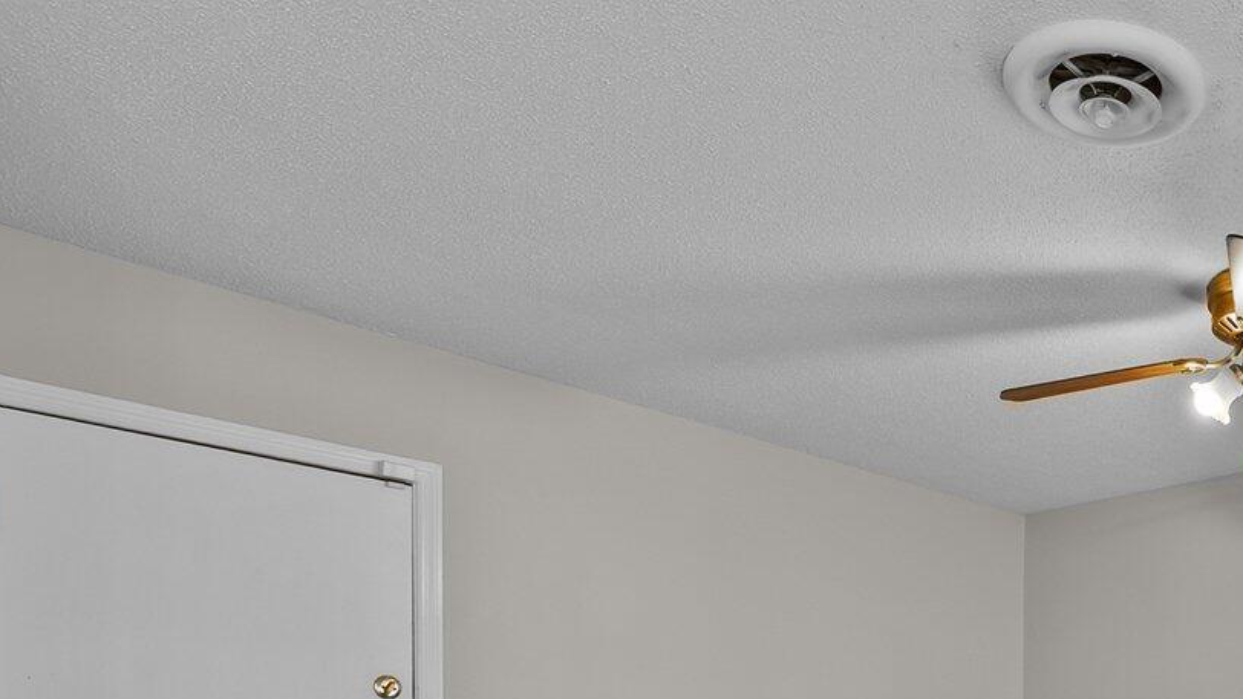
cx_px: 1211
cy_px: 811
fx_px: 1220
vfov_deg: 28.4
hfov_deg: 46.3
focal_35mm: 37
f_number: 7.1
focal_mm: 14
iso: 640
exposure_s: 1/15
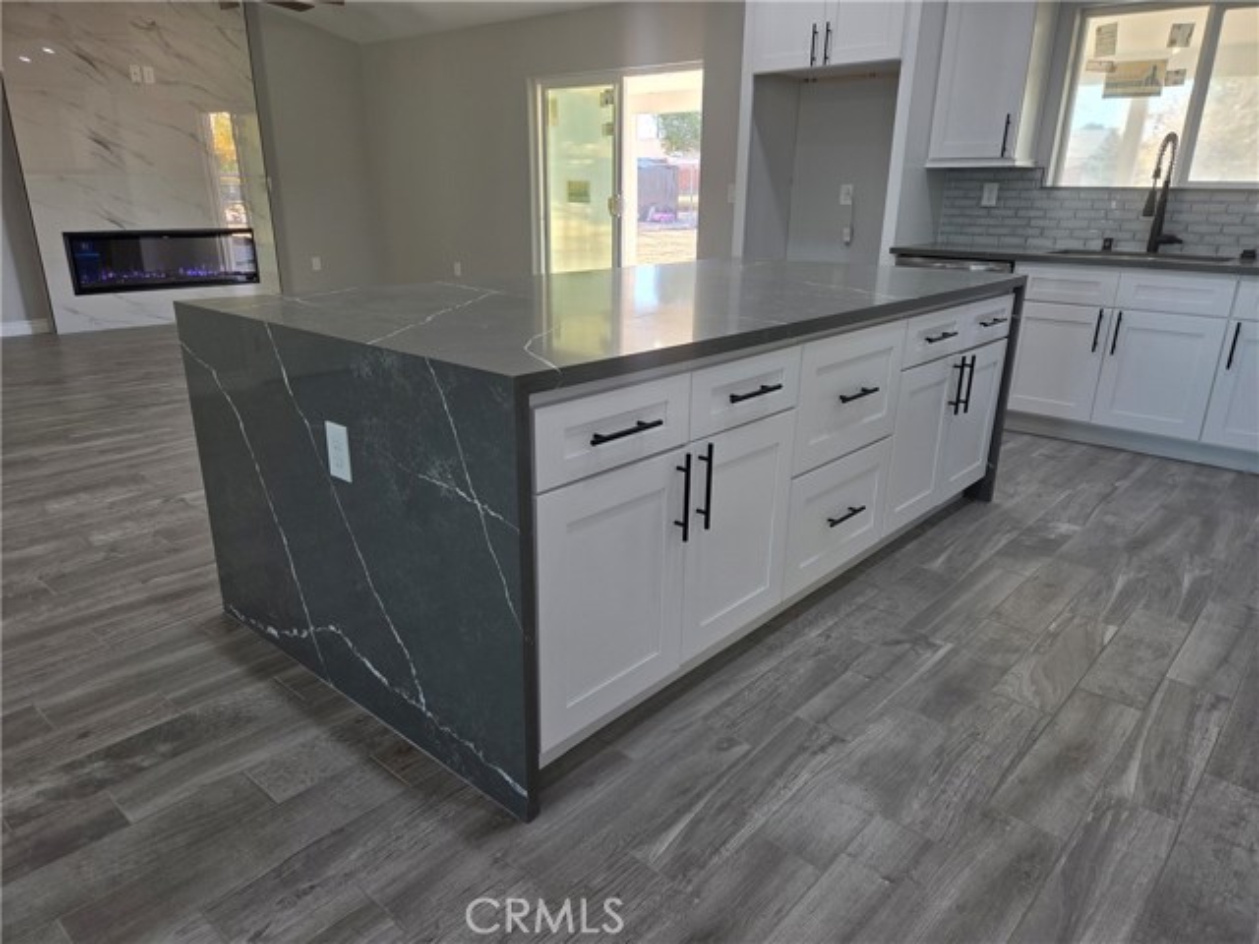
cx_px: 630
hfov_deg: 73.9
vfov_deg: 58.9
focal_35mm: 23
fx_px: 837
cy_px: 472
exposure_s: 1/120
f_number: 1.8
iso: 64
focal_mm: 5.4
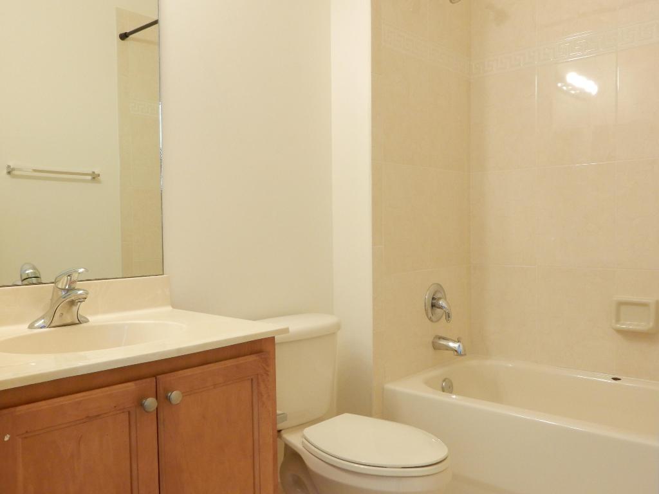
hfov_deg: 60.0
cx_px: 330
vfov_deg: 46.8
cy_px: 247
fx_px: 571
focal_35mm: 30
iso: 360
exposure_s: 1/30
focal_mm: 5.4
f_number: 4.5
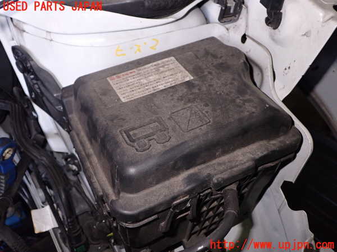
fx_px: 312
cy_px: 126
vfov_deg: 44.2
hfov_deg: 56.8
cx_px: 168
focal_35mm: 32
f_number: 7.1
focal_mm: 5.79
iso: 320
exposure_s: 1/30
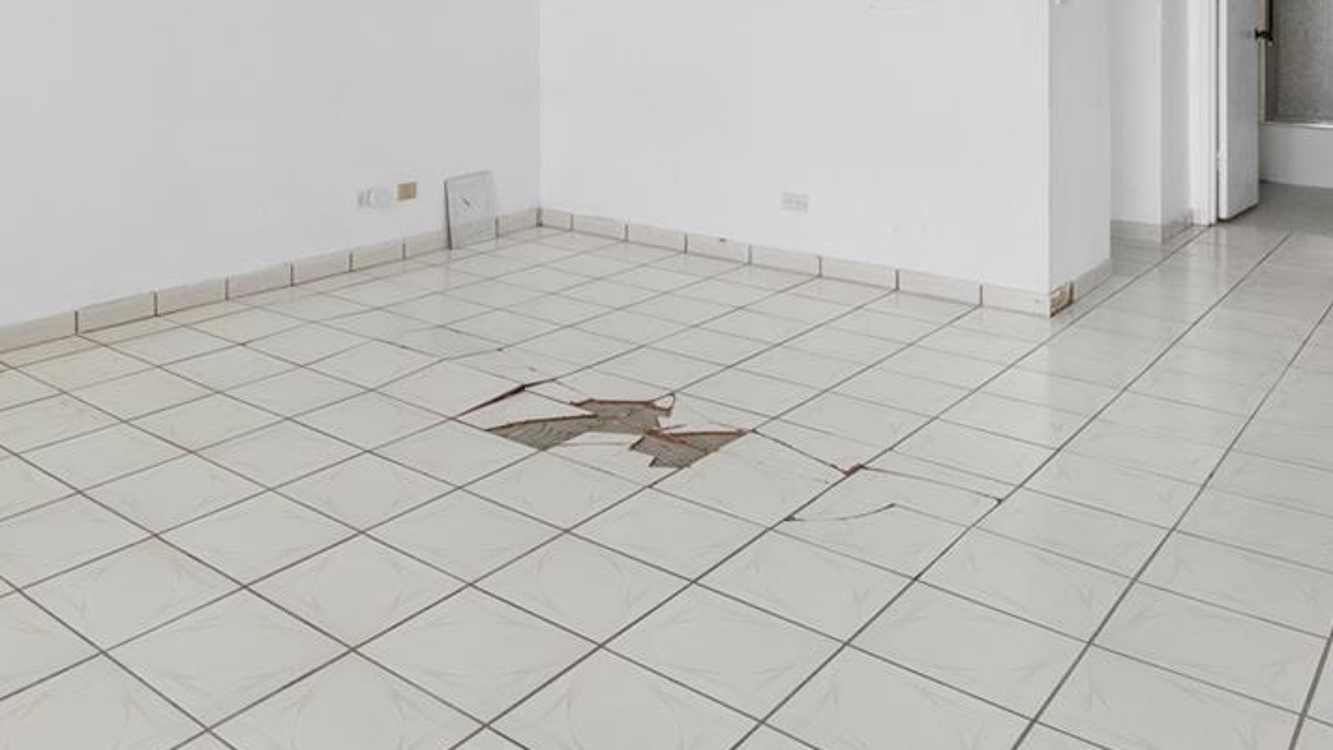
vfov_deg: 32.5
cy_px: -17
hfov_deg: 58.0
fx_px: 1166
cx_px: 435
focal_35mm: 33
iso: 400
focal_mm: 14
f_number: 8
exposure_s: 1/80
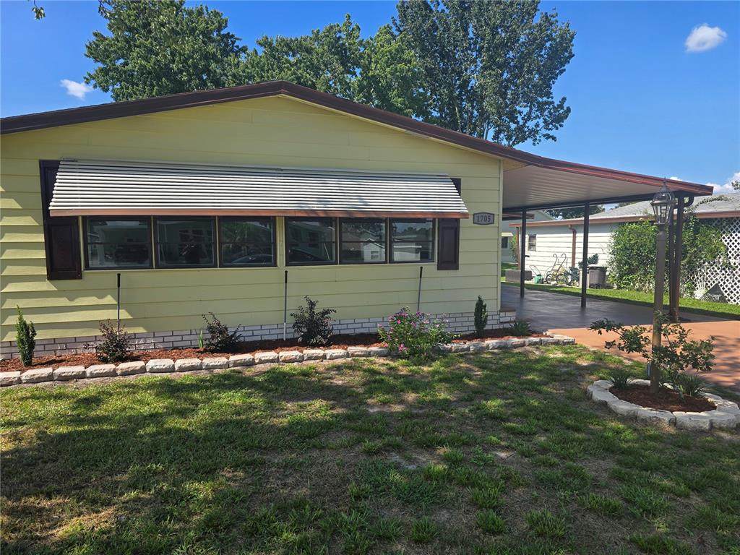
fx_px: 492
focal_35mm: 23
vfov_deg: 58.9
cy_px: 278
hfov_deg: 73.9
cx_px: 370
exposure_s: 1/470
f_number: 1.7
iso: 12
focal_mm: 6.3
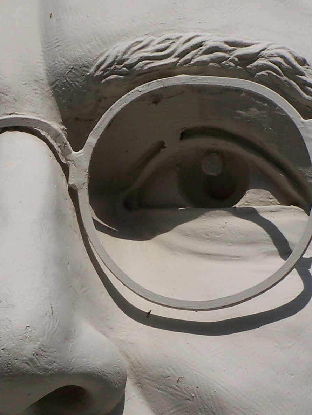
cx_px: 22
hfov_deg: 5.5
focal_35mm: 270
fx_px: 3244
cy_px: 272
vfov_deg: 7.3
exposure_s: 1/500
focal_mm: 23.1
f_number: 6.3
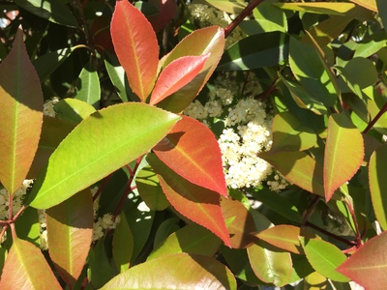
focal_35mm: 29
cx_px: 194
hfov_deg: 61.7
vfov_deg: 48.2
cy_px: 145
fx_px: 324
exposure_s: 1/920
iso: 32
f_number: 2.2
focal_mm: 4.15
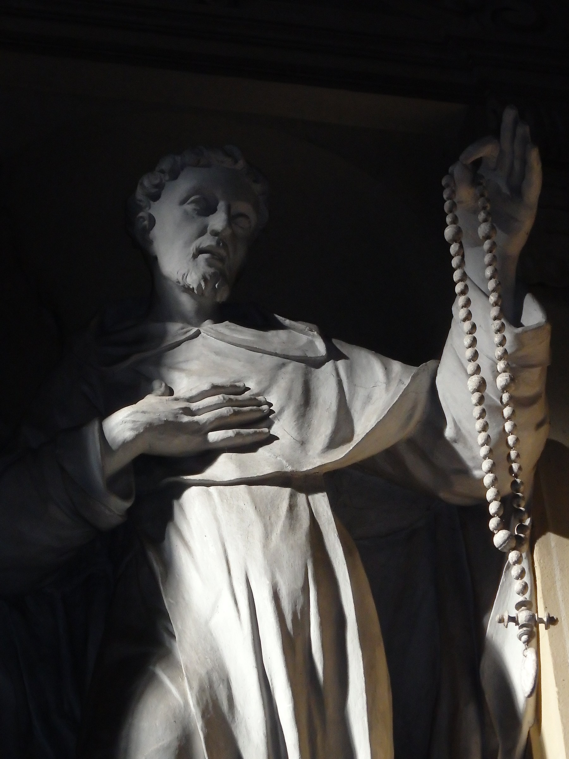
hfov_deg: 8.0
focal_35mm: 185
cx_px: 284
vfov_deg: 10.7
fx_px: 4055
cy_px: 380
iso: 1250
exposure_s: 1/320
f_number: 5.8
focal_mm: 33.2
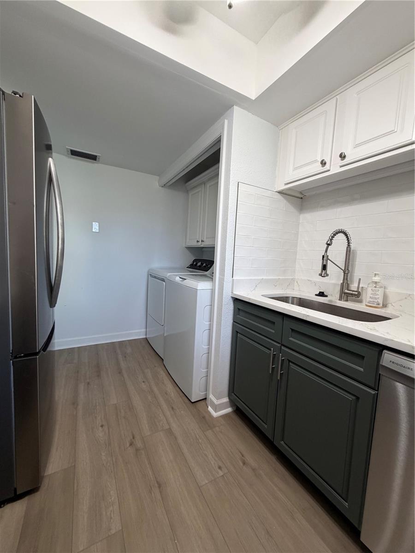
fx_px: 224
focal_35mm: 14
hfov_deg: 85.7
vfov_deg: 102.1
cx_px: 208
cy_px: 276
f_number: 2.2
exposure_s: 1/120
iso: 200
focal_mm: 2.22
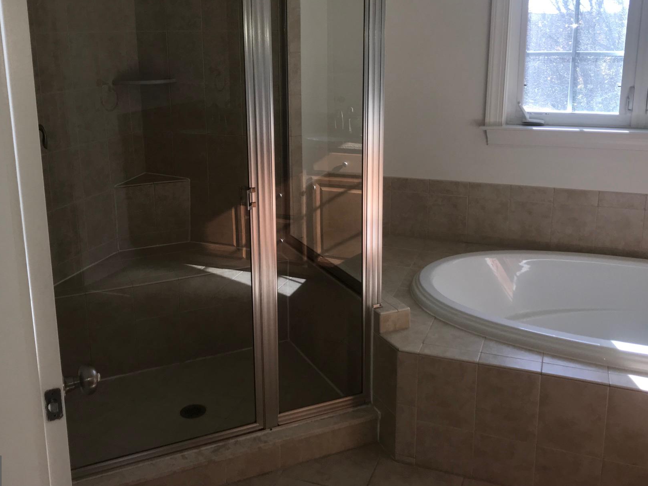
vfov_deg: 40.4
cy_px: 184
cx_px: 308
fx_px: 655
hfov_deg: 52.6
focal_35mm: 35
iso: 20
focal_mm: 3.99
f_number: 1.8
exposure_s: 1/135
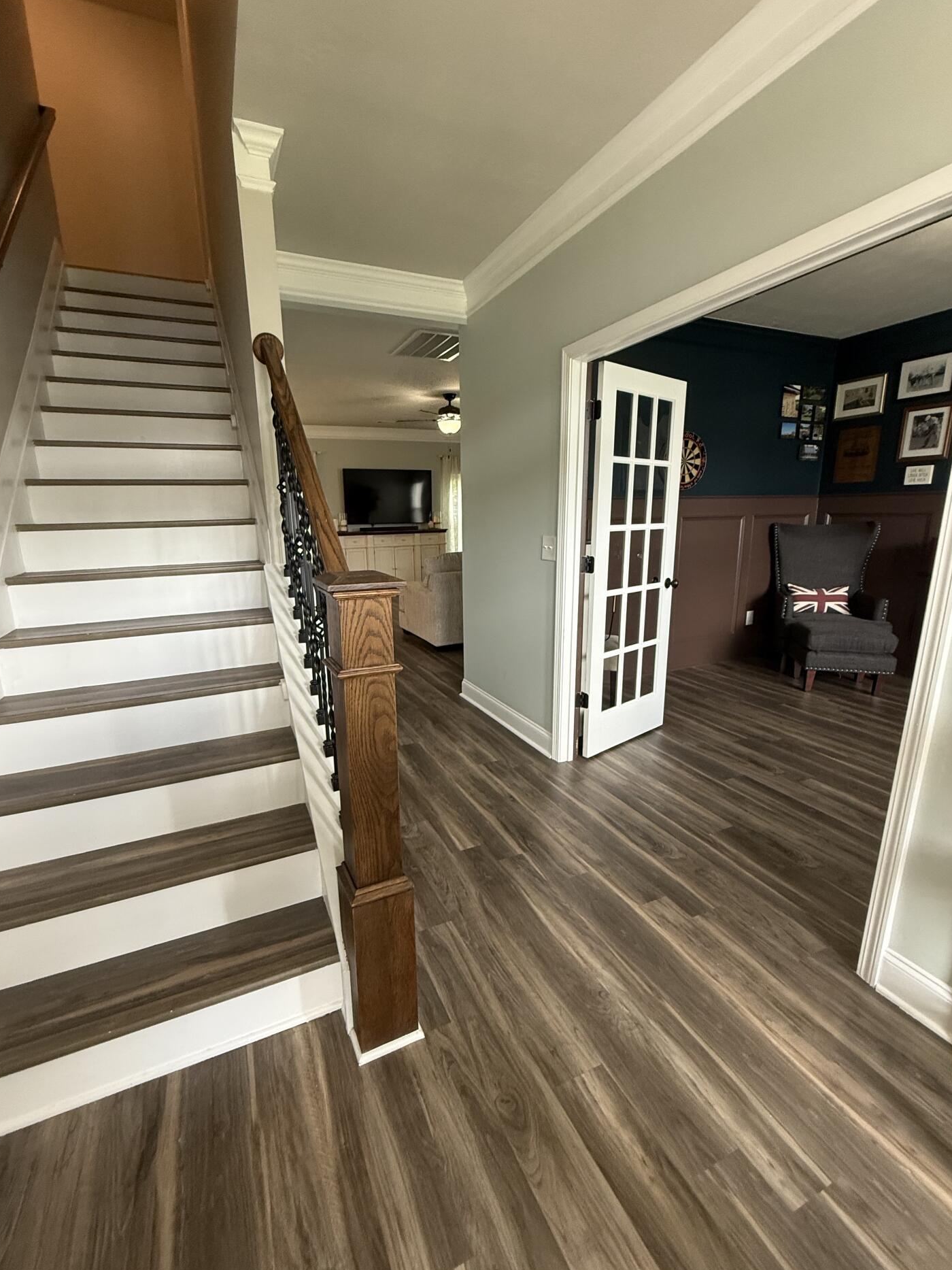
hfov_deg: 81.6
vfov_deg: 98.2
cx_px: 445
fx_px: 550
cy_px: 641
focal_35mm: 15
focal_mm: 2.22
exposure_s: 1/120
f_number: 2.2
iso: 320
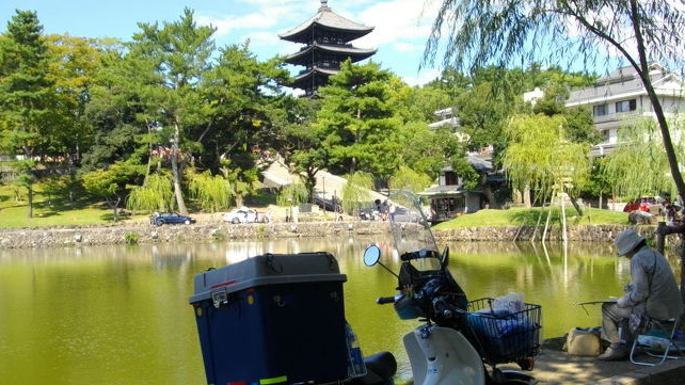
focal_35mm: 43
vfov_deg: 27.7
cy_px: 210
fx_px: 781
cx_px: 342
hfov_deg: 47.4
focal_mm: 7.1
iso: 100
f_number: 9.9
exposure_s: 1/60
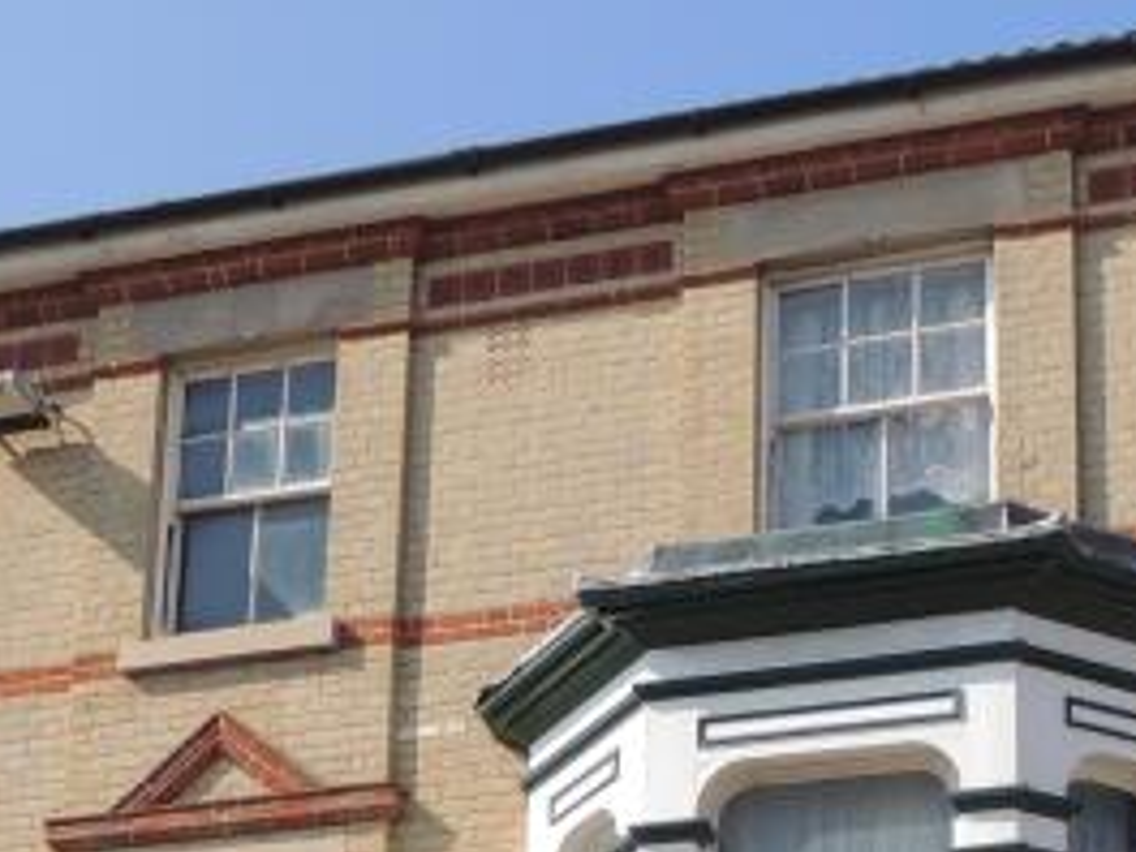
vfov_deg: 14.7
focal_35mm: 93
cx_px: 512
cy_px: 1291
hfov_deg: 21.1
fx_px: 3052
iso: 100
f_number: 3
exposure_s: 1/1250
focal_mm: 4.3
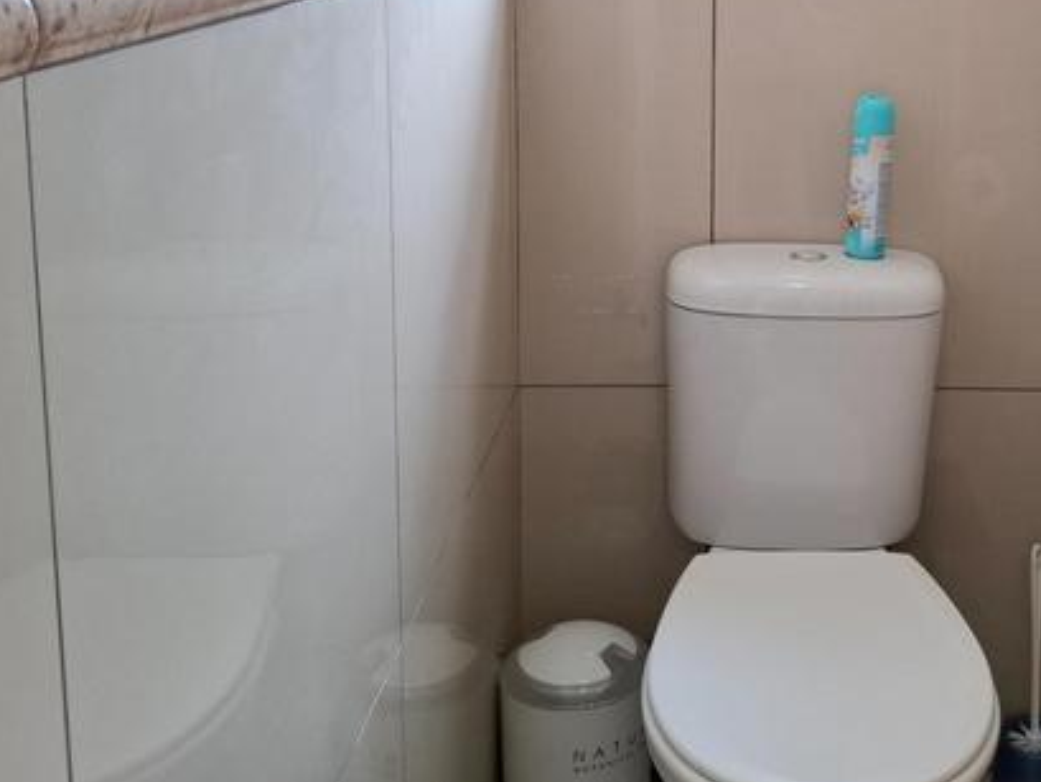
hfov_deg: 40.3
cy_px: 120
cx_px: 837
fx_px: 1354
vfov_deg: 31.1
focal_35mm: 45
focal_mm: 5.54
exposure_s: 1/100
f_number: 1.8
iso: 160
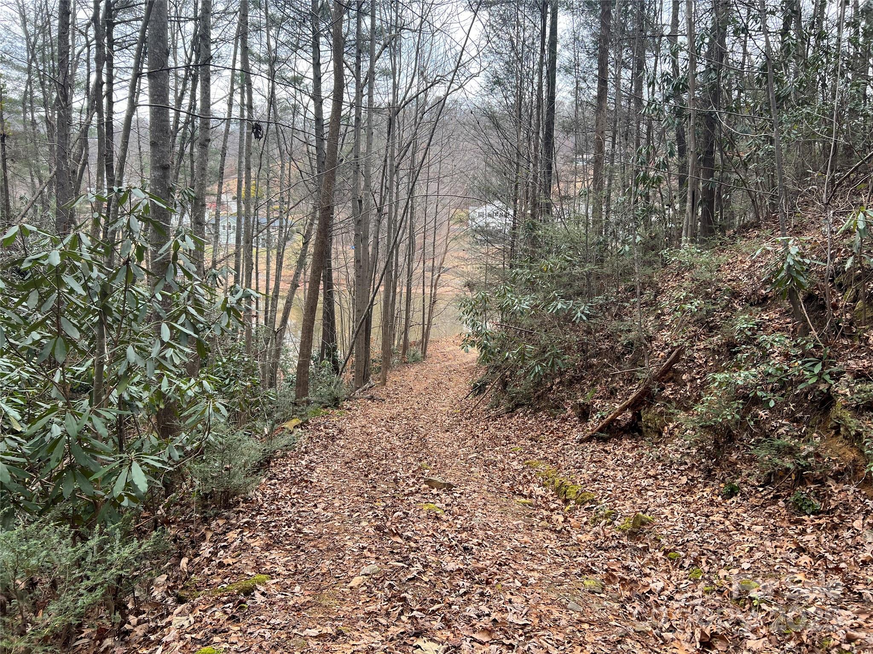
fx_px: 656
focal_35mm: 26
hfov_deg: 67.3
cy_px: 327
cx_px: 436
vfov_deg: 53.1
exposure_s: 1/166
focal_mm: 5.7
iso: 50
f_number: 1.5
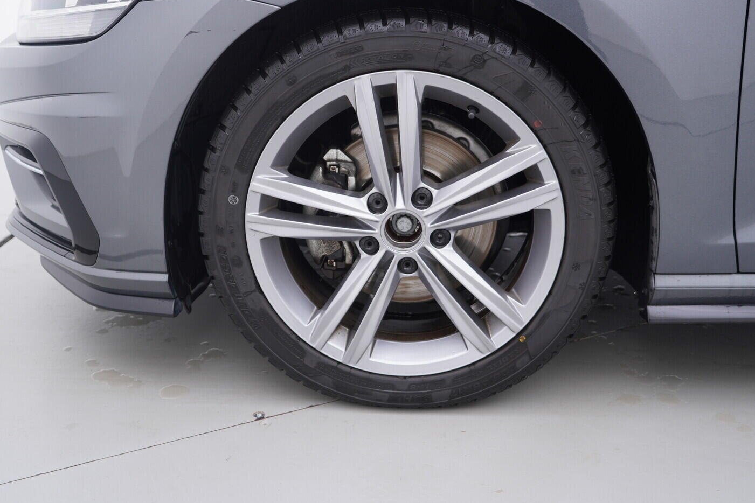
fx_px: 776
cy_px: 256
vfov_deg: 35.9
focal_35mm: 37
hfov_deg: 51.9
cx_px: 379
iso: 125
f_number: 3.2
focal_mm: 24
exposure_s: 1/50
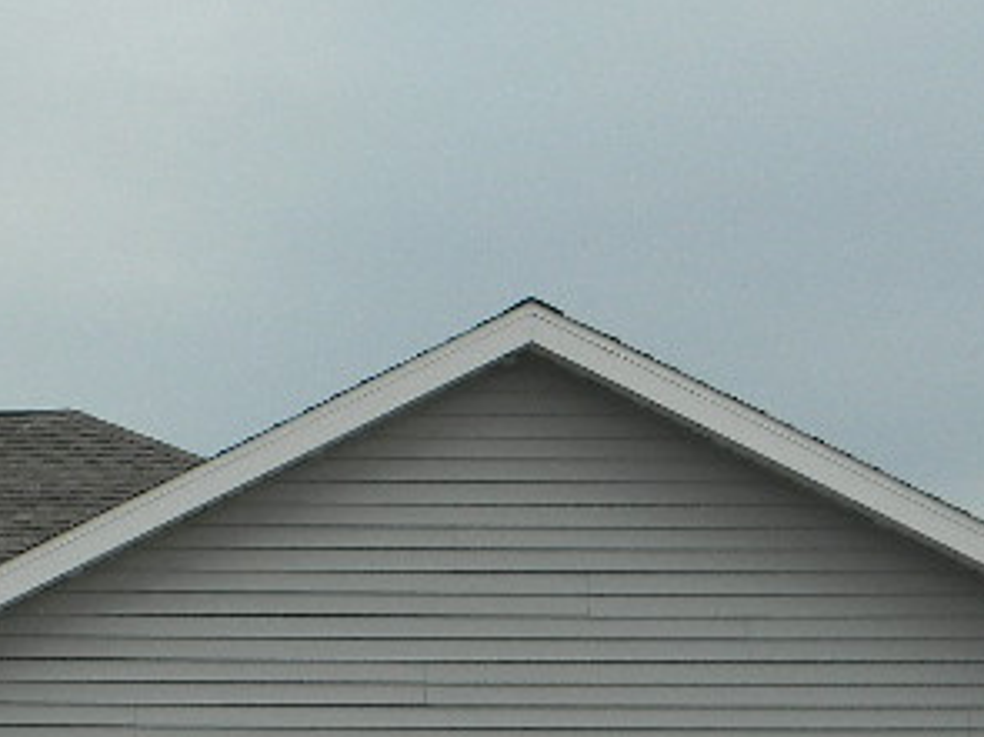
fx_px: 4632
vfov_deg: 9.1
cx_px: -90
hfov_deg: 11.9
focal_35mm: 163
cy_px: 710
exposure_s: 1/337
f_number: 3.9
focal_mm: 8.6
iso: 80
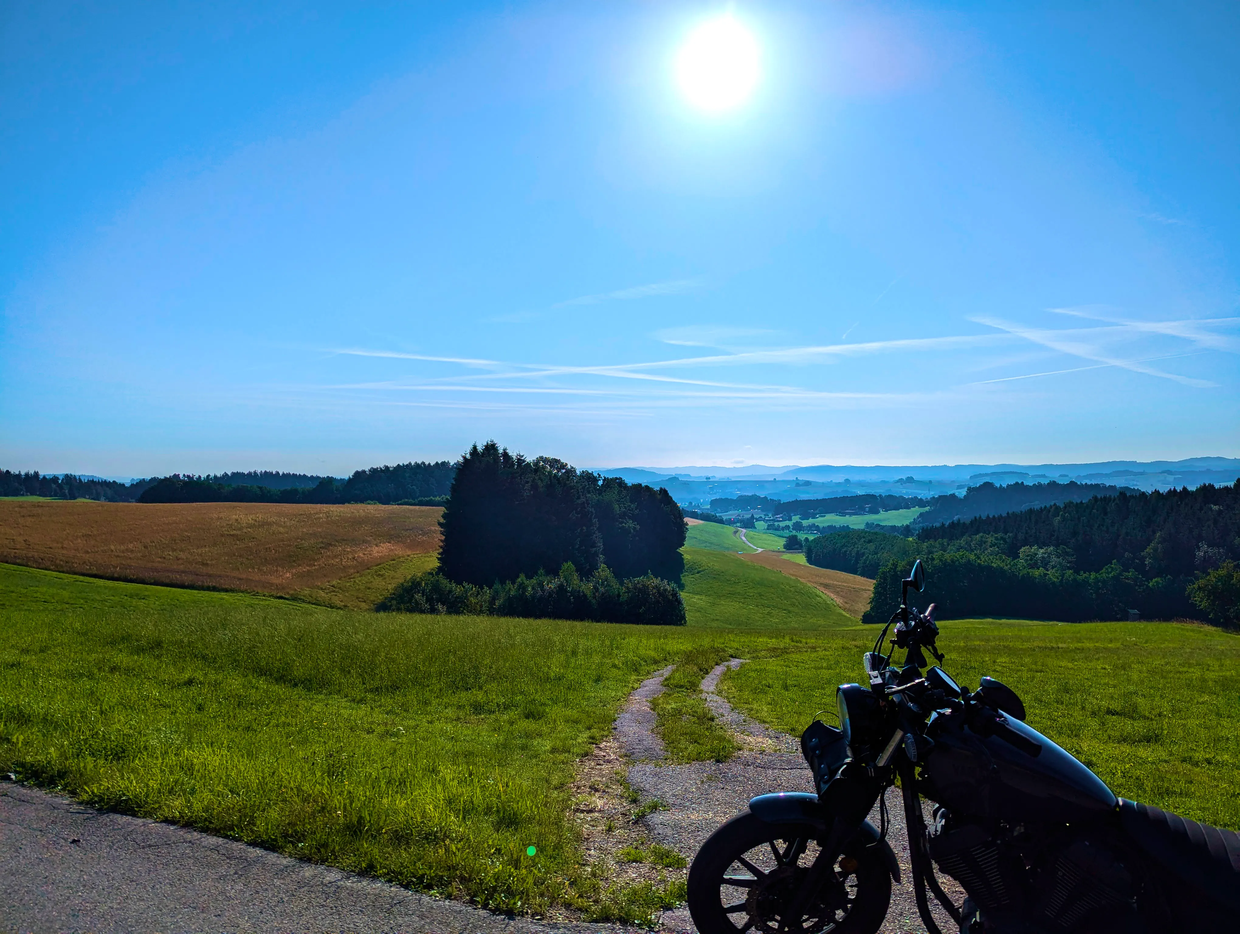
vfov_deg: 56.9
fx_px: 861
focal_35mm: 24
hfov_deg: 71.5
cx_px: 620
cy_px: 467
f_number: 1.85
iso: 37
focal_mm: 6.81
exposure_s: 1/9434
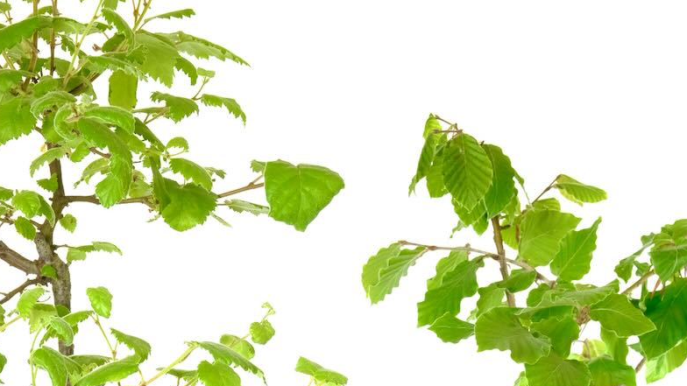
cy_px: 420
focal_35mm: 190
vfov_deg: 6.4
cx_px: 320
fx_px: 3461
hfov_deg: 11.3
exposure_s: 1/15
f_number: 11
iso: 1600
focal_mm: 74.1
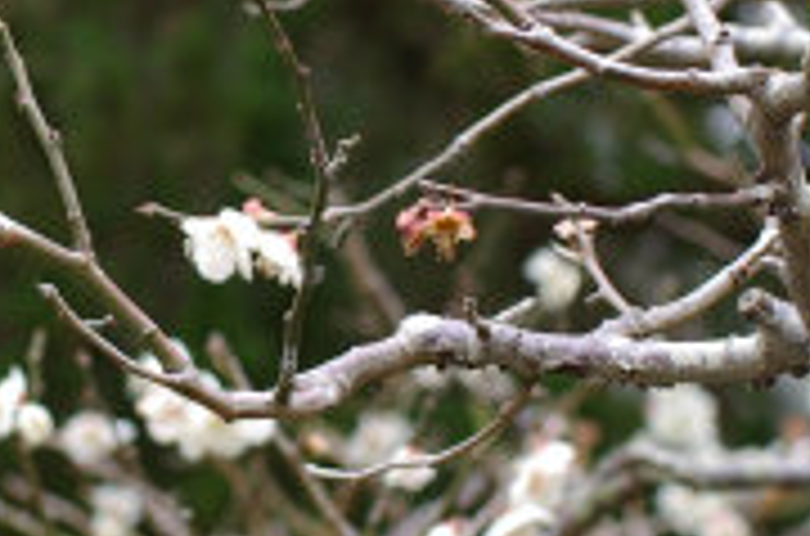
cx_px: 126
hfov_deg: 9.4
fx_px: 4930
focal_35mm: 220
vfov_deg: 6.2
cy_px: 191
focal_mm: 43
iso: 200
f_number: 4.5
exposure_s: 1/125
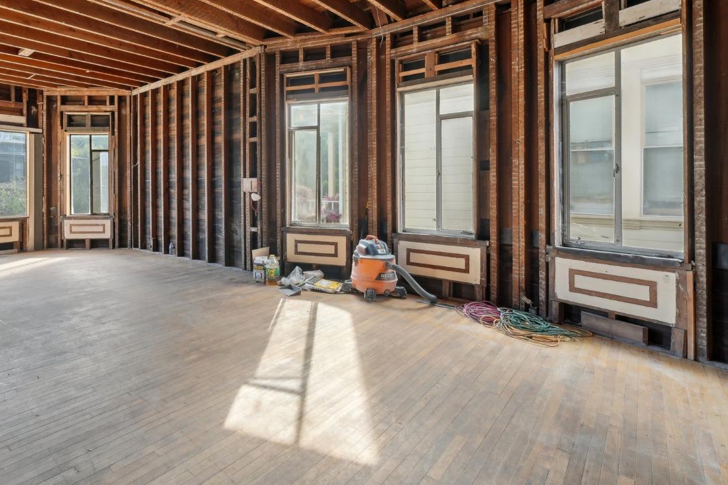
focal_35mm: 19
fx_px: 384
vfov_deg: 63.8
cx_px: 279
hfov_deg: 85.5
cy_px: 187
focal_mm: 14
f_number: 8
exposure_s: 1/40
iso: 800
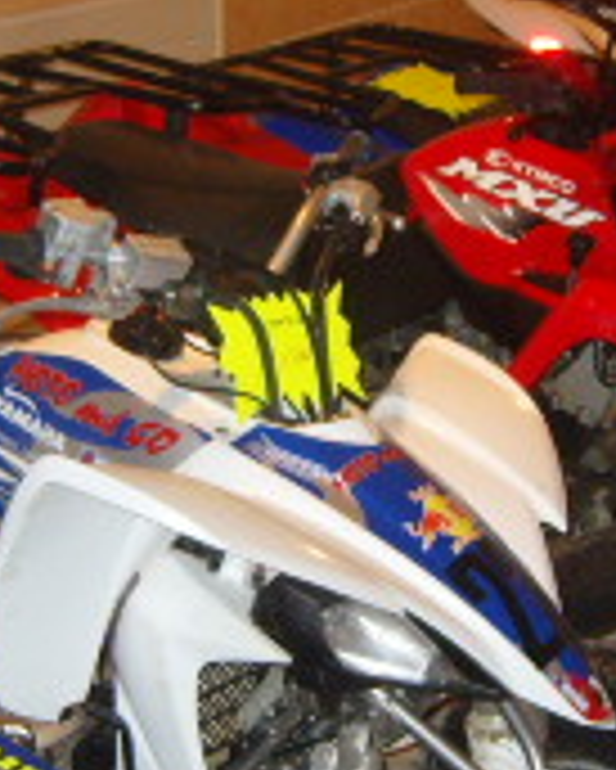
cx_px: 301
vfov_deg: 15.0
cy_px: 428
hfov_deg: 12.1
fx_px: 2914
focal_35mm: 128
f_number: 2.8
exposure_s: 1/30
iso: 194
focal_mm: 7.4
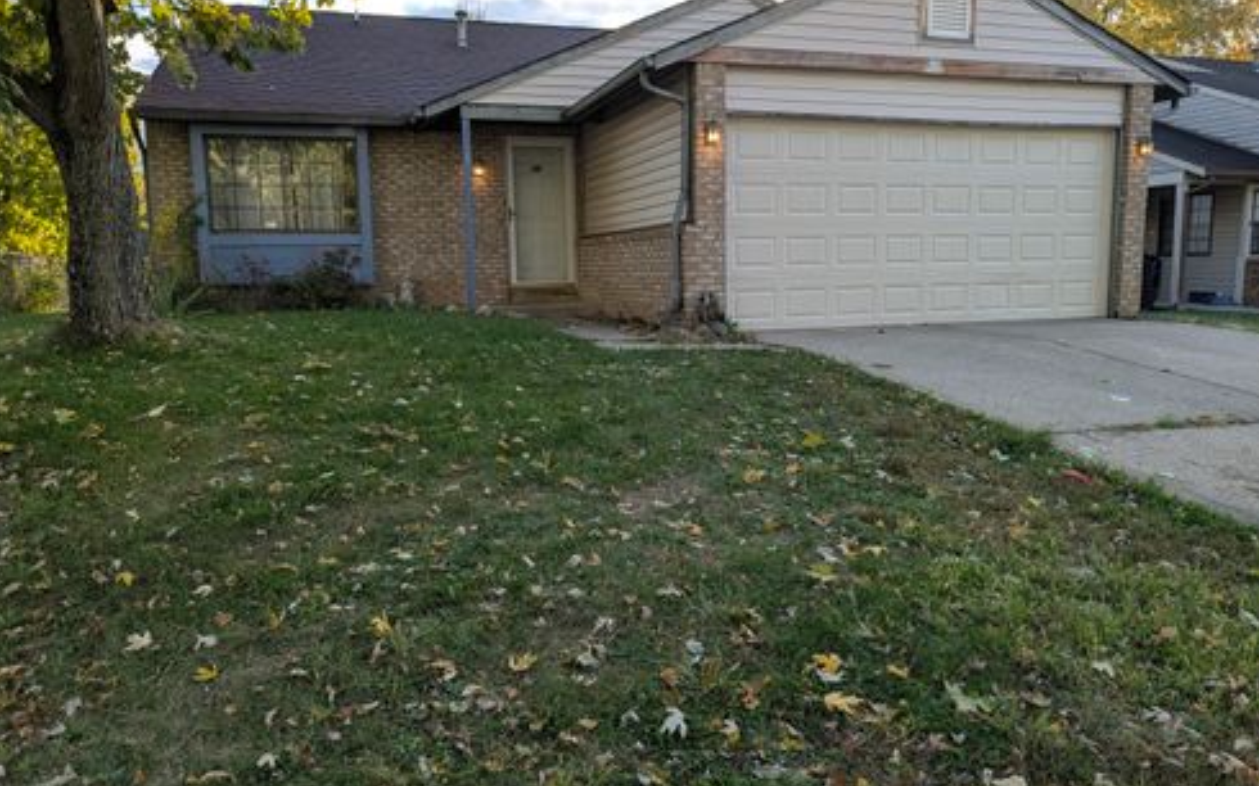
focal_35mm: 26
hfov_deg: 70.4
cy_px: 390
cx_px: 624
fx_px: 892
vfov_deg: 47.6
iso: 32
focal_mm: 6.9
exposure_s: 1/401
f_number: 1.68
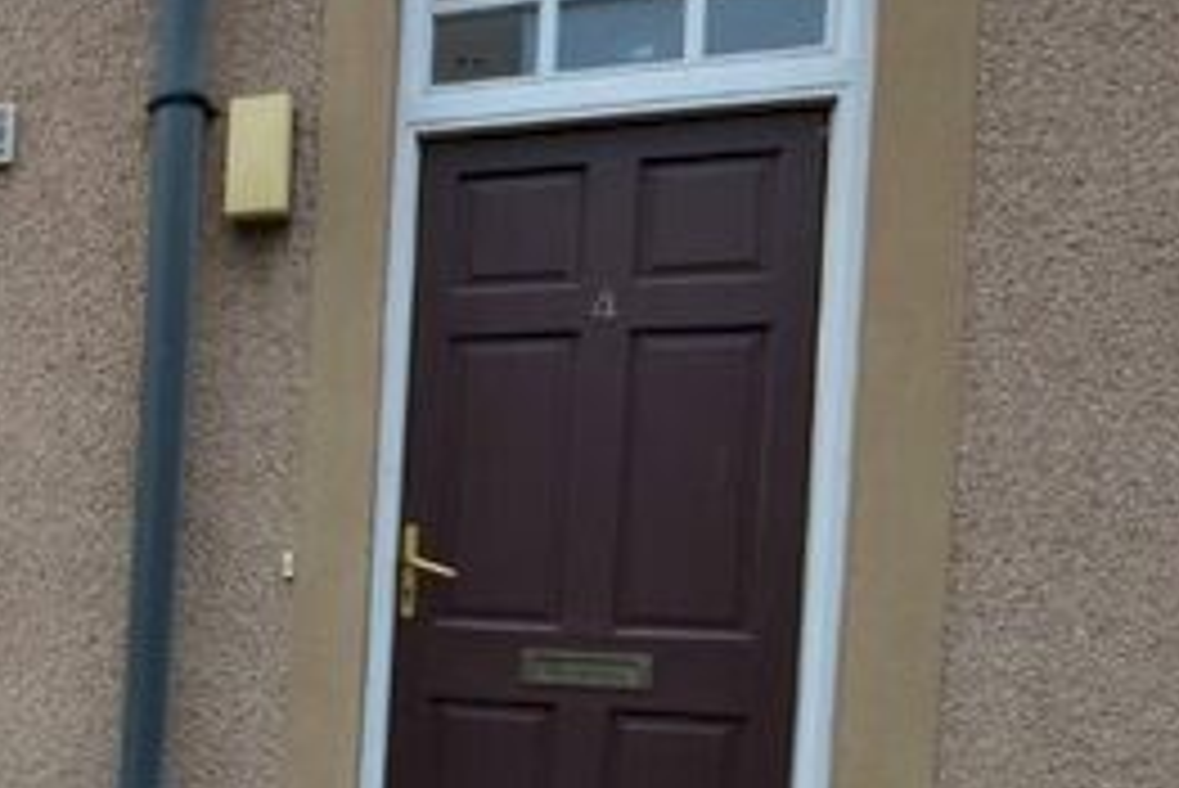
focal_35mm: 40
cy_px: 630
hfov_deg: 38.1
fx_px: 1311
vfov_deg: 32.5
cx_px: -184
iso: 100
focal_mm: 10
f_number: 6.3
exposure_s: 1/80
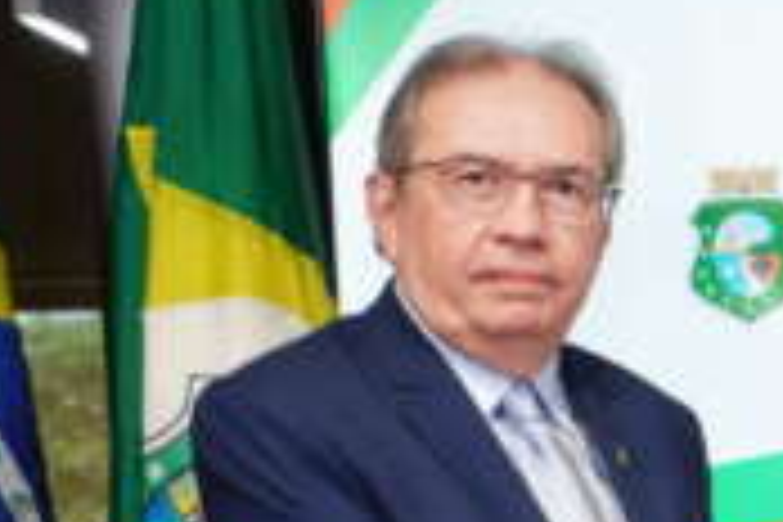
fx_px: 2632
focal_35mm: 121
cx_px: 1098
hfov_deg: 15.8
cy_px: 695
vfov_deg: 11.0
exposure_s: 1/160
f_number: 8
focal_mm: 35
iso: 8000
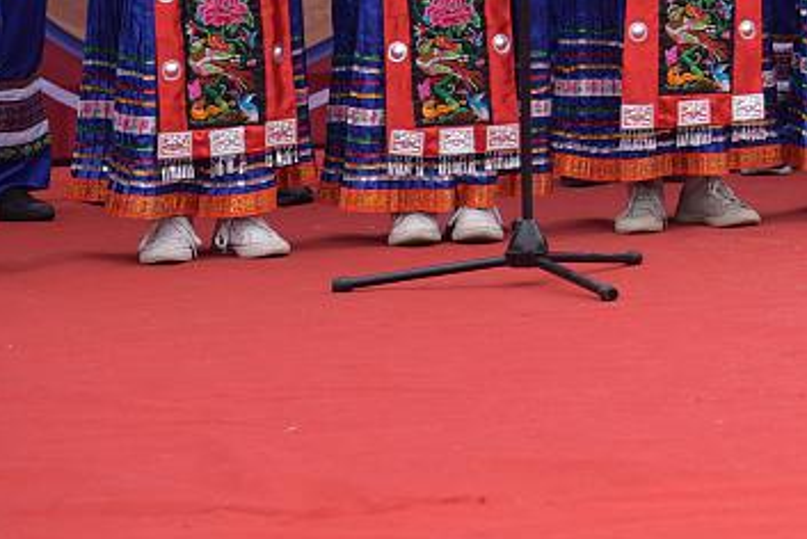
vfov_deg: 6.9
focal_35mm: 197
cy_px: -330
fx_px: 4420
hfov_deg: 10.0
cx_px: 1326
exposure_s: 1/200
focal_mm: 58
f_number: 3.5
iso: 100
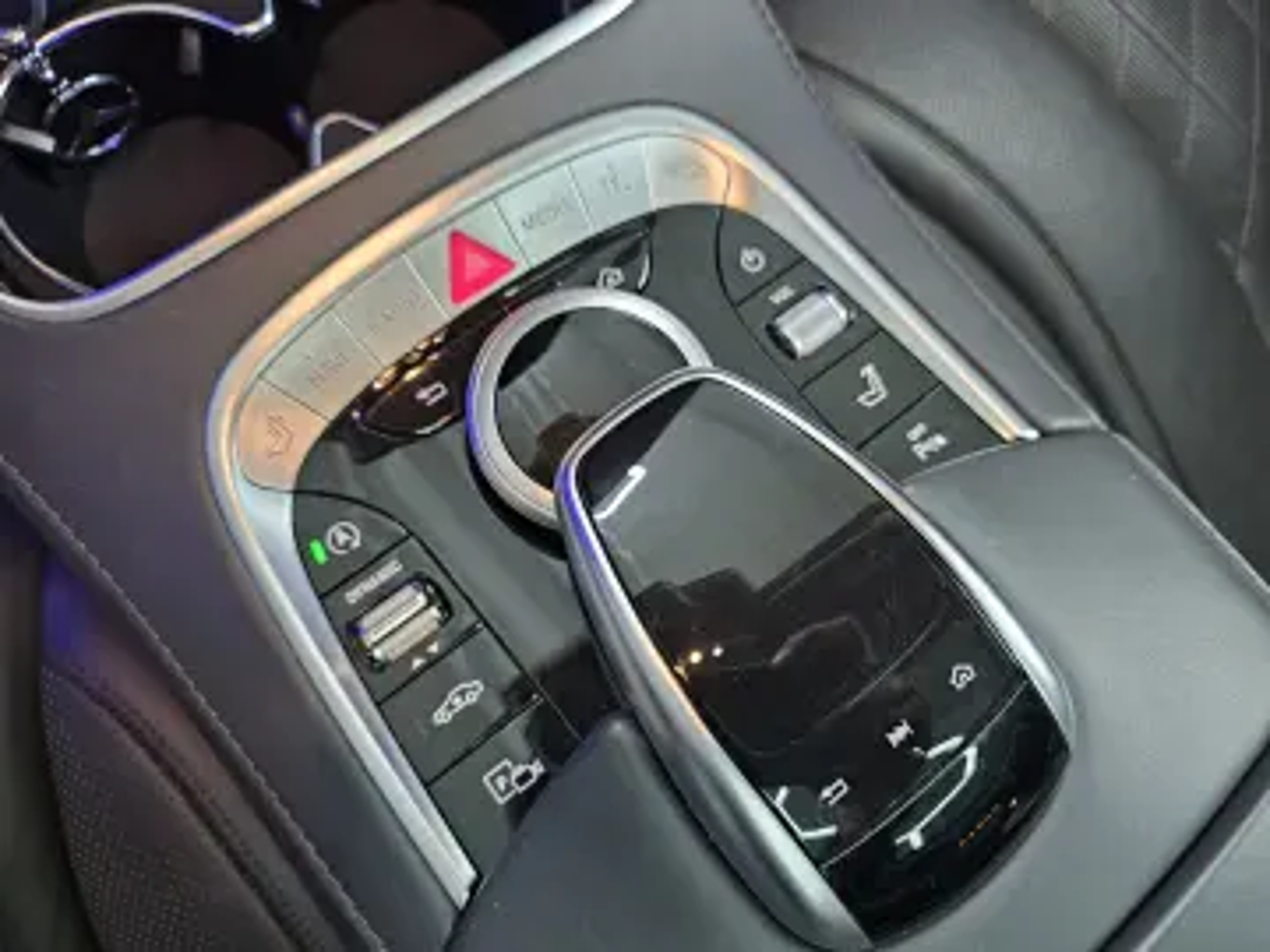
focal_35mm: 23
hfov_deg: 73.9
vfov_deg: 58.9
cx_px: 635
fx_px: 844
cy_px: 476
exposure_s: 1/33
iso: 500
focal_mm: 6.3
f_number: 1.7
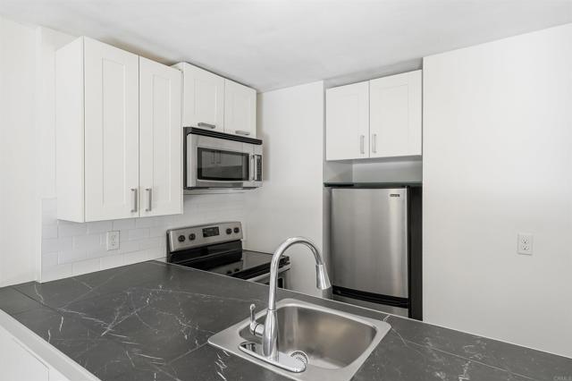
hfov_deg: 86.9
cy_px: 190
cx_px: 286
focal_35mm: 19
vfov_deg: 64.5
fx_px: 302
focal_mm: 19
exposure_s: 1/160
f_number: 6.3
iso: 100
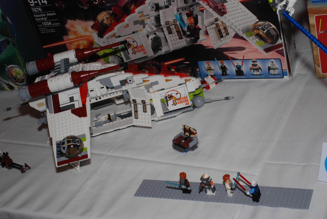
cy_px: 110
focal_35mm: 63
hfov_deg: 31.9
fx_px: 573
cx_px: 164
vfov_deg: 21.6
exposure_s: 1/60
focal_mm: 42
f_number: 20
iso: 640
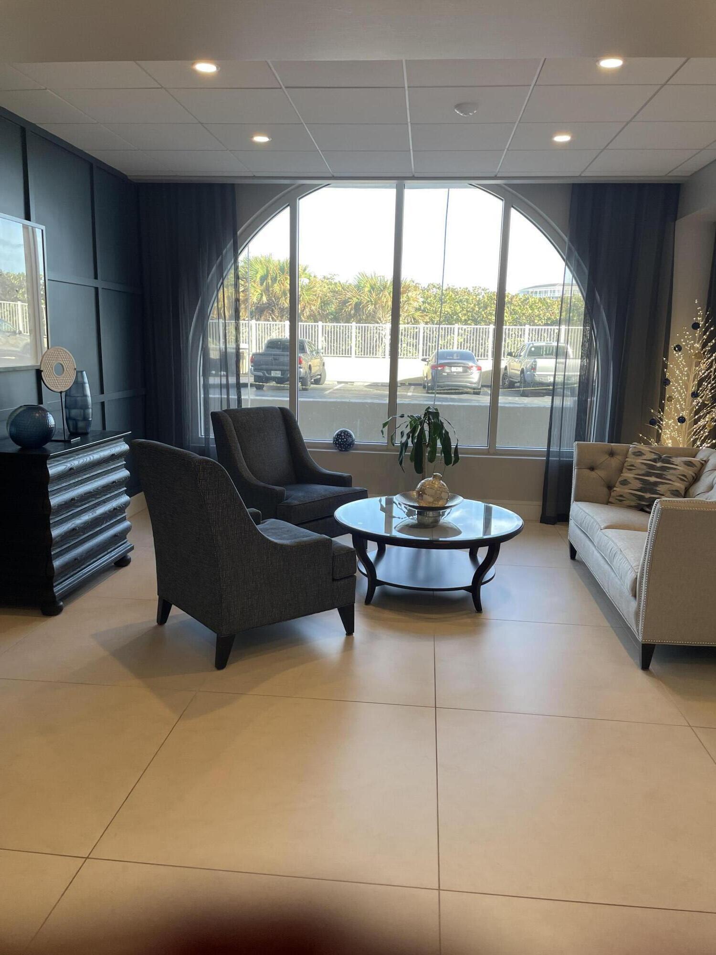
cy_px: 478
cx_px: 358
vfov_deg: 67.3
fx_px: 717
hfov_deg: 53.1
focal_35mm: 26
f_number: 1.6
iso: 64
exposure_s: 1/116
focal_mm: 4.2
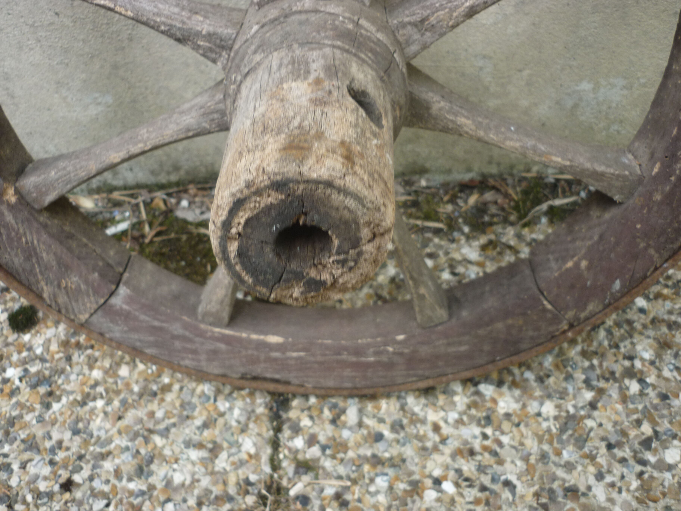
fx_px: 649
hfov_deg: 55.4
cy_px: 256
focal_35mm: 33
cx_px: 340
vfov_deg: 42.9
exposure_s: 1/125
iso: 80
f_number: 2.8
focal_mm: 5.5
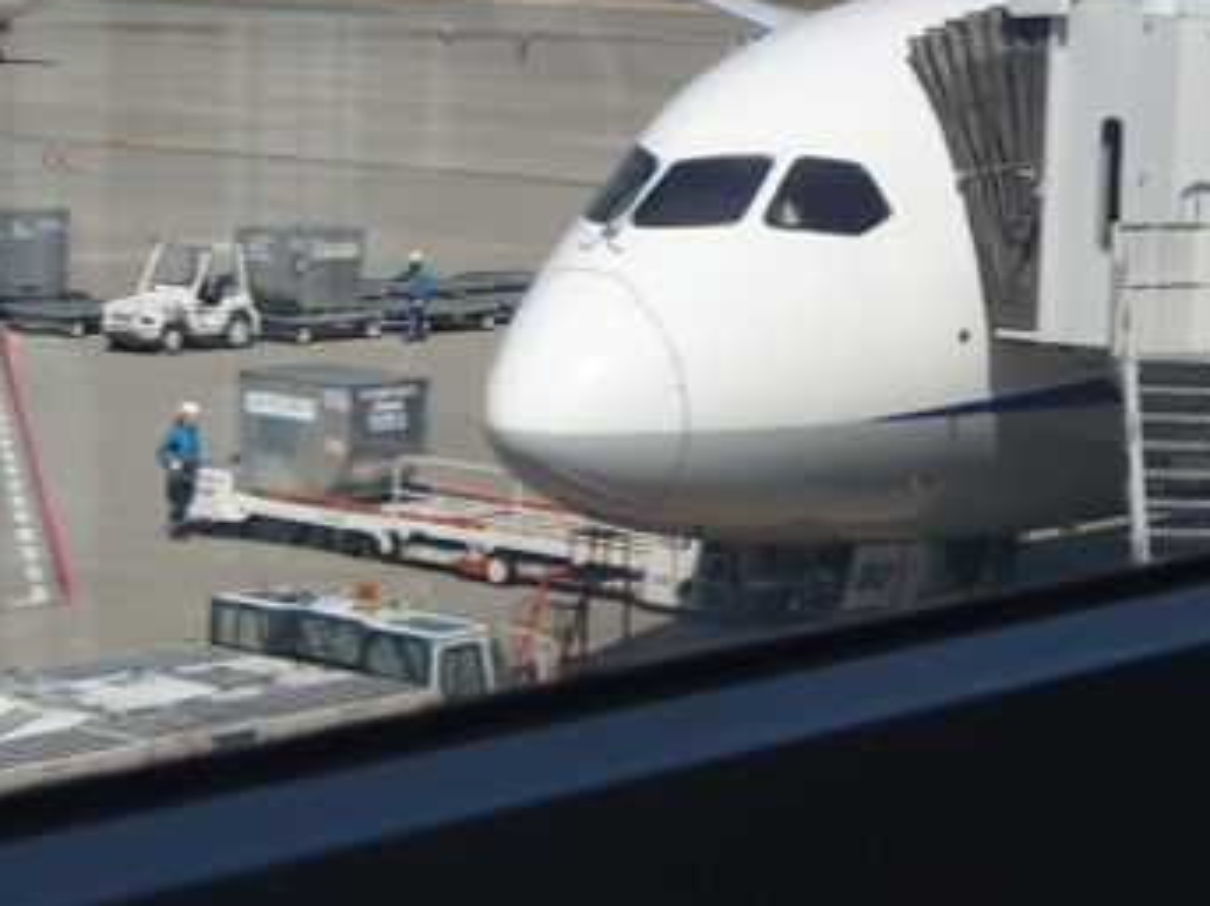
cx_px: 963
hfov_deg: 18.4
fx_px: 3704
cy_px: 199
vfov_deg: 13.9
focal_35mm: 106
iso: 125
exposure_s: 1/100
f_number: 14
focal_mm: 10
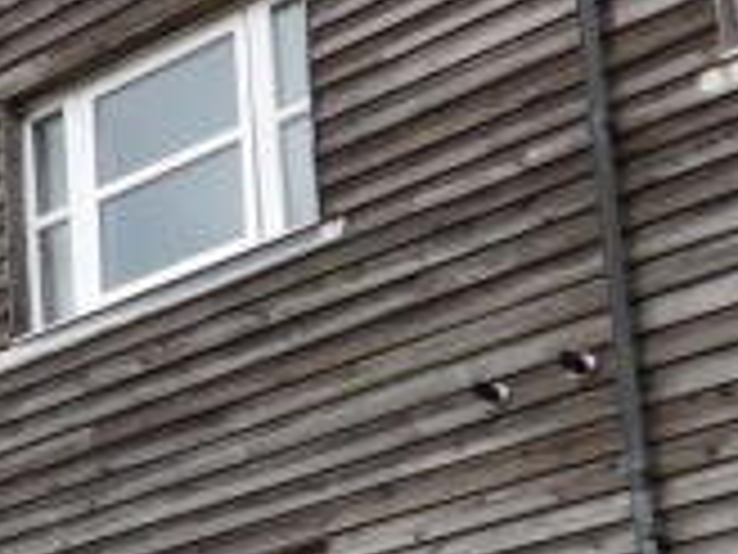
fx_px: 2430
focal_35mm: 114
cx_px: -434
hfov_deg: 15.6
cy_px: 669
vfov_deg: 12.7
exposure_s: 1/320
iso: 80
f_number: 4.5
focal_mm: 5.7
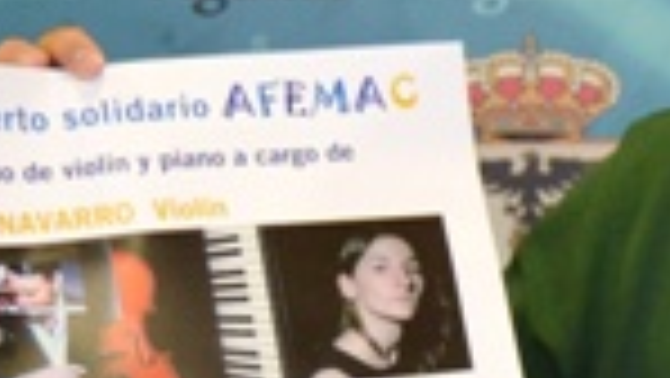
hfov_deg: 11.6
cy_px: 403
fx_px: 3128
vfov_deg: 6.9
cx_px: 1084
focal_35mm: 176
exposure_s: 1/60
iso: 1100
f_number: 4
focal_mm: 26
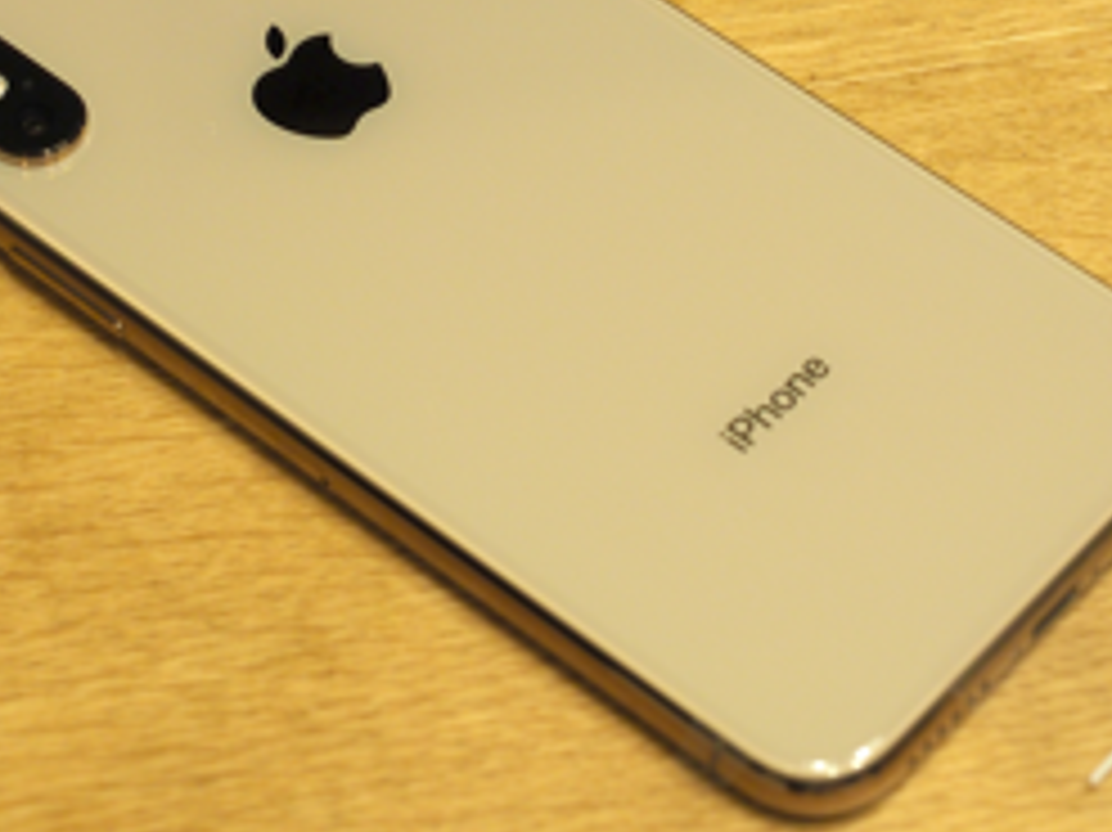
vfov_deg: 10.9
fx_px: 4367
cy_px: 304
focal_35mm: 136
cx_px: 558
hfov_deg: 14.5
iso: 500
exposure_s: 1/80
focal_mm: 40
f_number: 4
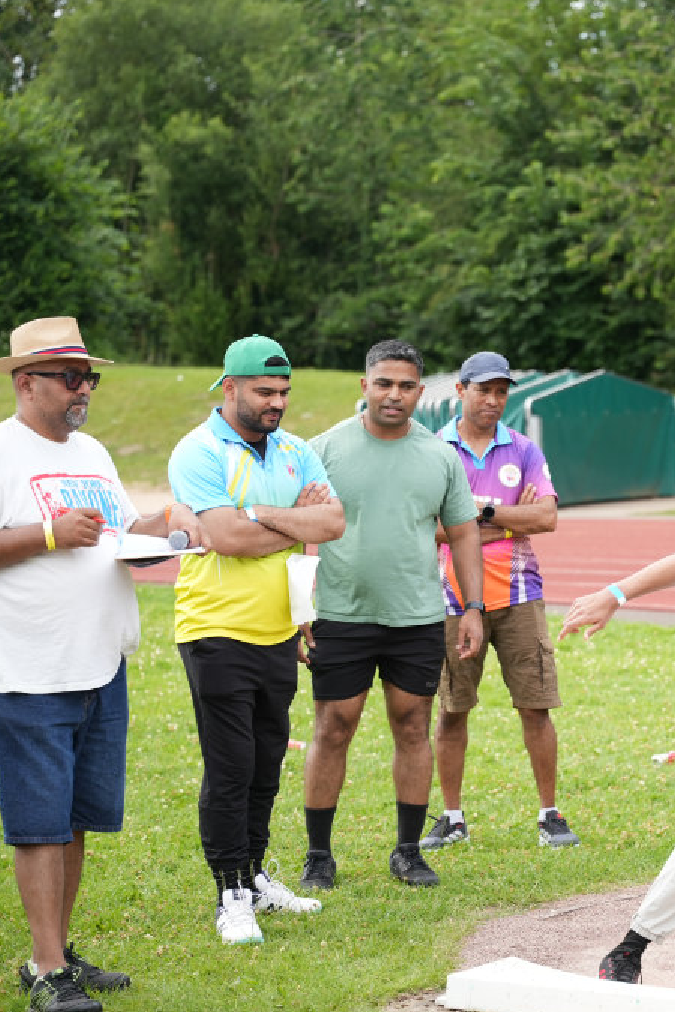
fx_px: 2981
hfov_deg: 12.7
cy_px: 507
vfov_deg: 19.3
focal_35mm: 106
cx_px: 700
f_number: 2.8
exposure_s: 1/800
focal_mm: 70
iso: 250
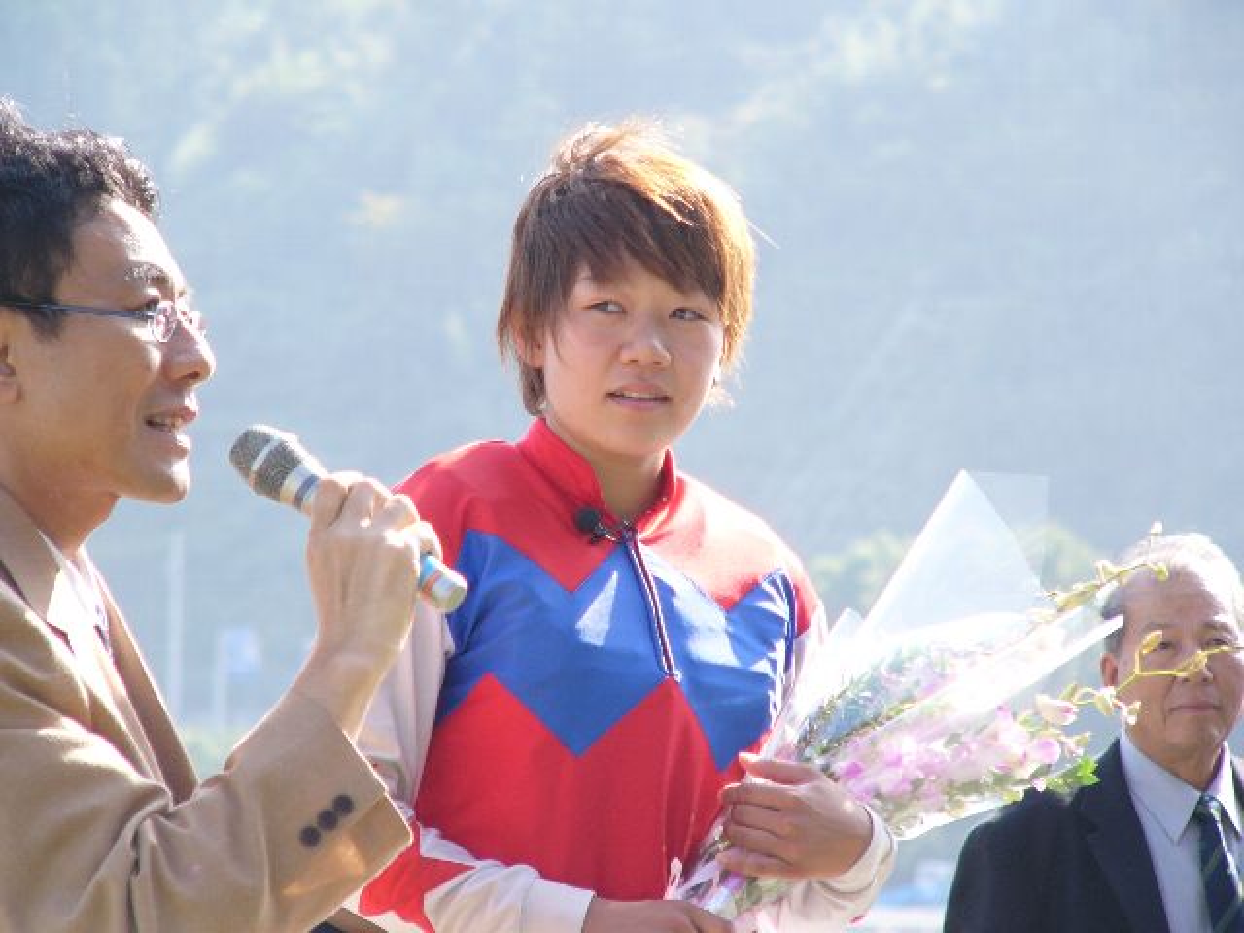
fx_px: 9883
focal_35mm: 275
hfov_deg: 7.2
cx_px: 622
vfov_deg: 5.4
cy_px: 466
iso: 50
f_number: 4
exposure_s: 1/160
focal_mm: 45.9
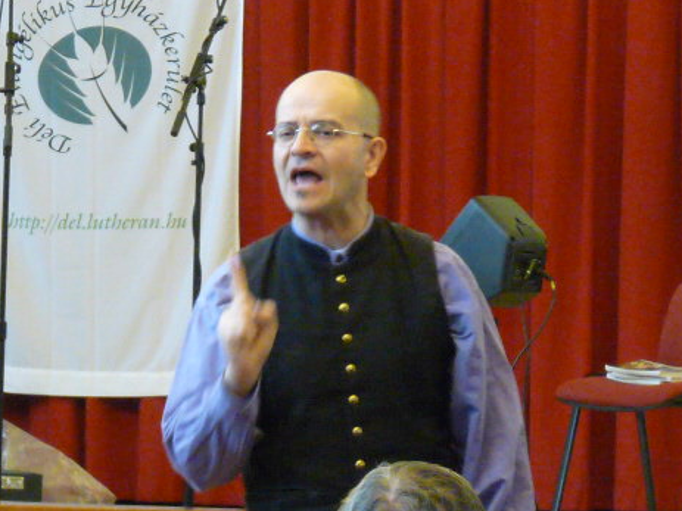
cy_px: 242
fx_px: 5121
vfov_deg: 5.7
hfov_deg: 7.6
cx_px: 222
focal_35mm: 260
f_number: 3.6
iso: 800
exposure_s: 1/25
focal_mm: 19.4
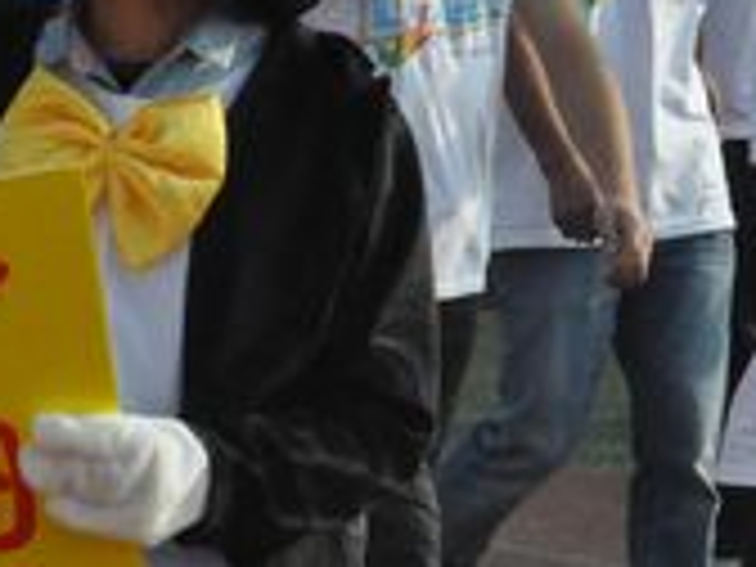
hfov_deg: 3.9
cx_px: -704
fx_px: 10854
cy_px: 540
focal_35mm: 497
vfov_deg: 3.0
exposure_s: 1/1250
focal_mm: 80
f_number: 18
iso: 3200
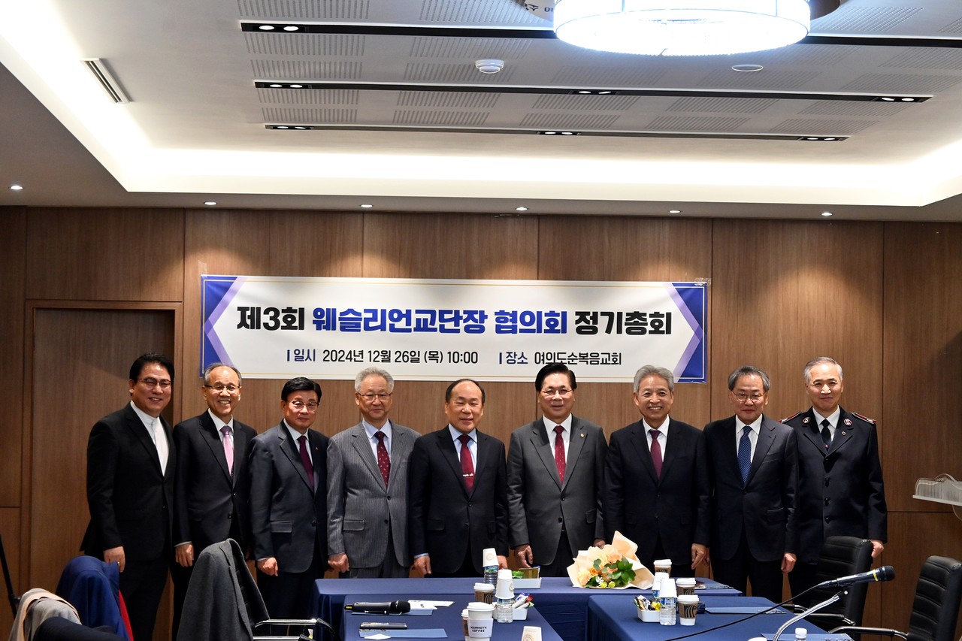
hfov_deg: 27.0
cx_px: 481
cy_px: 320
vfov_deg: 18.2
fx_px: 2004
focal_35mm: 75
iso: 1400
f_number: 6.3
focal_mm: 50
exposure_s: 1/80
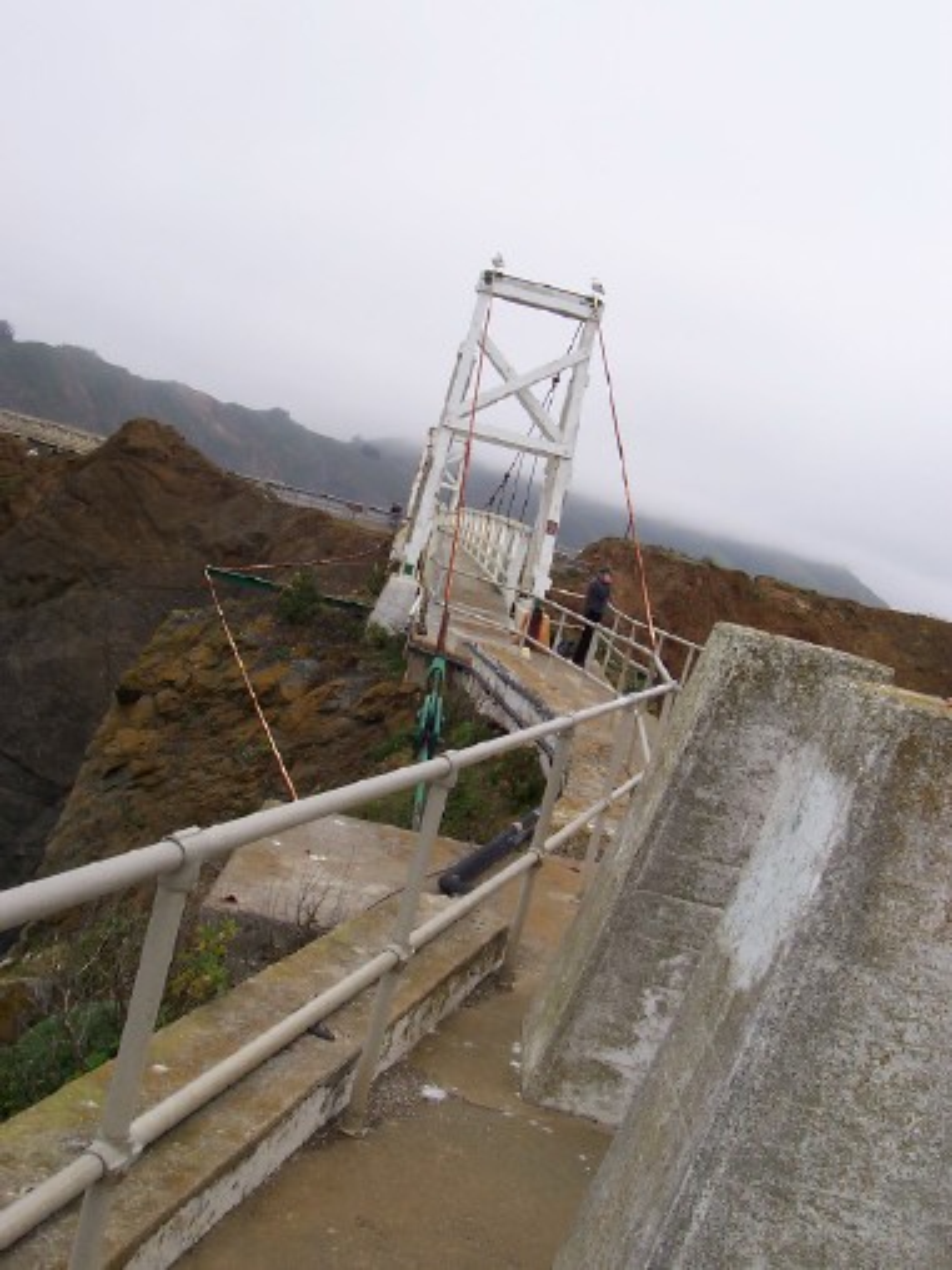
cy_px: 635
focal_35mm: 37
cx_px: 476
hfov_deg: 38.7
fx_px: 1357
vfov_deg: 50.1
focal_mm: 5.6
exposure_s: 1/500
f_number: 5.6
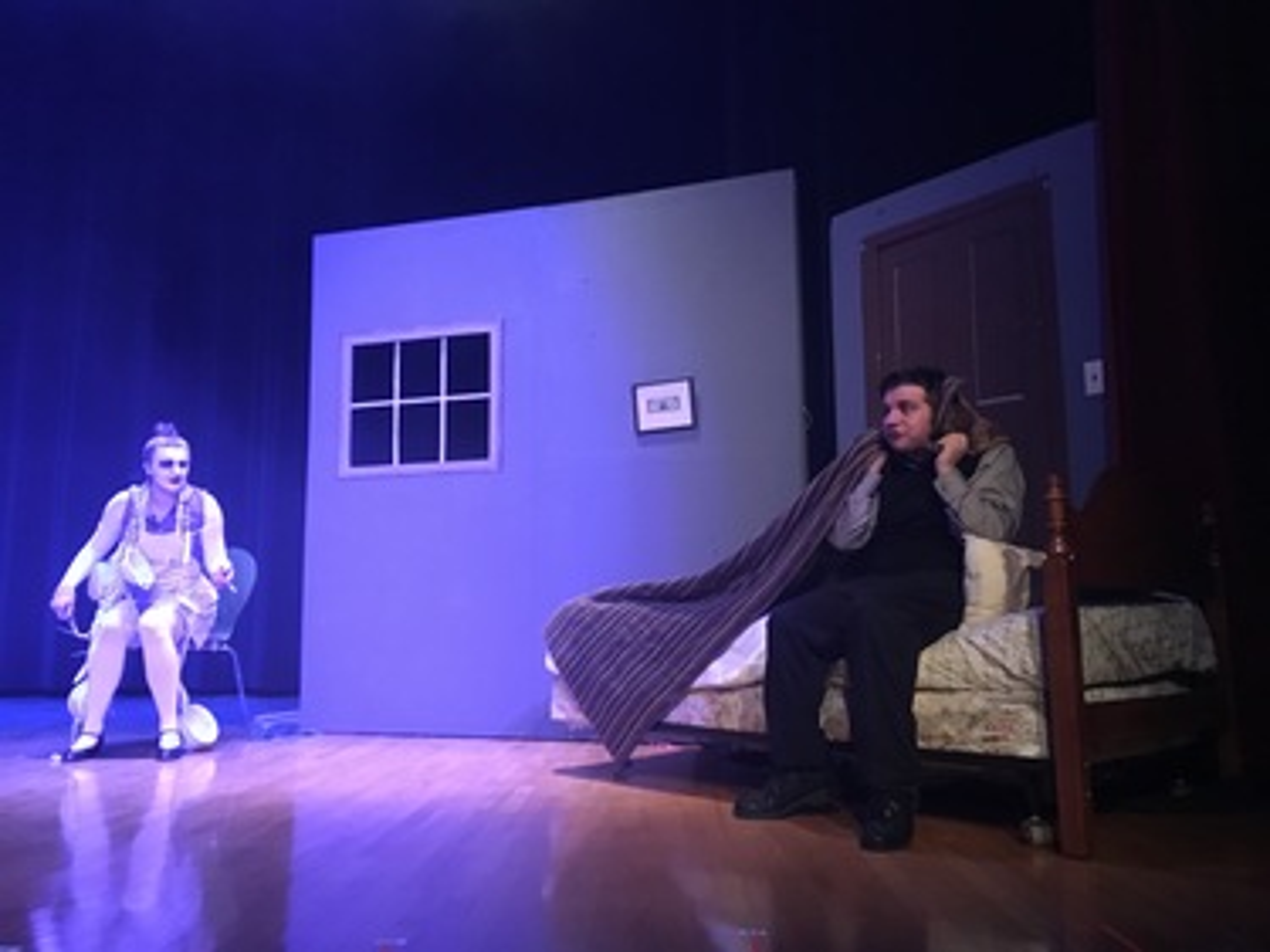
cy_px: 476
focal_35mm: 29
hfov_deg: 61.7
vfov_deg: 48.2
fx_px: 1064
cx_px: 635
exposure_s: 1/15
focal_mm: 4.15
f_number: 2.2
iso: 320
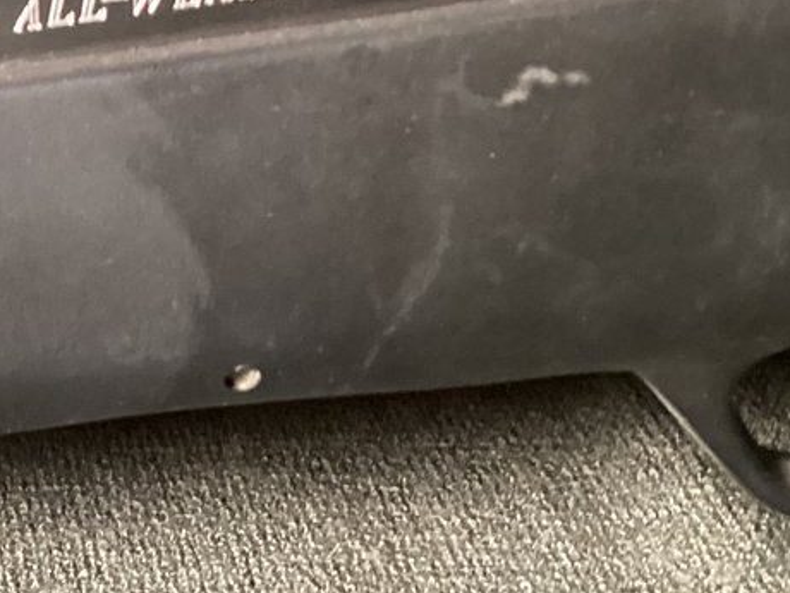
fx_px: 2328
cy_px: 199
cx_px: -241
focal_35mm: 102
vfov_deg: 14.5
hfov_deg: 18.0
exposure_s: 1/30
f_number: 2.4
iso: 500
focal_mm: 3.3
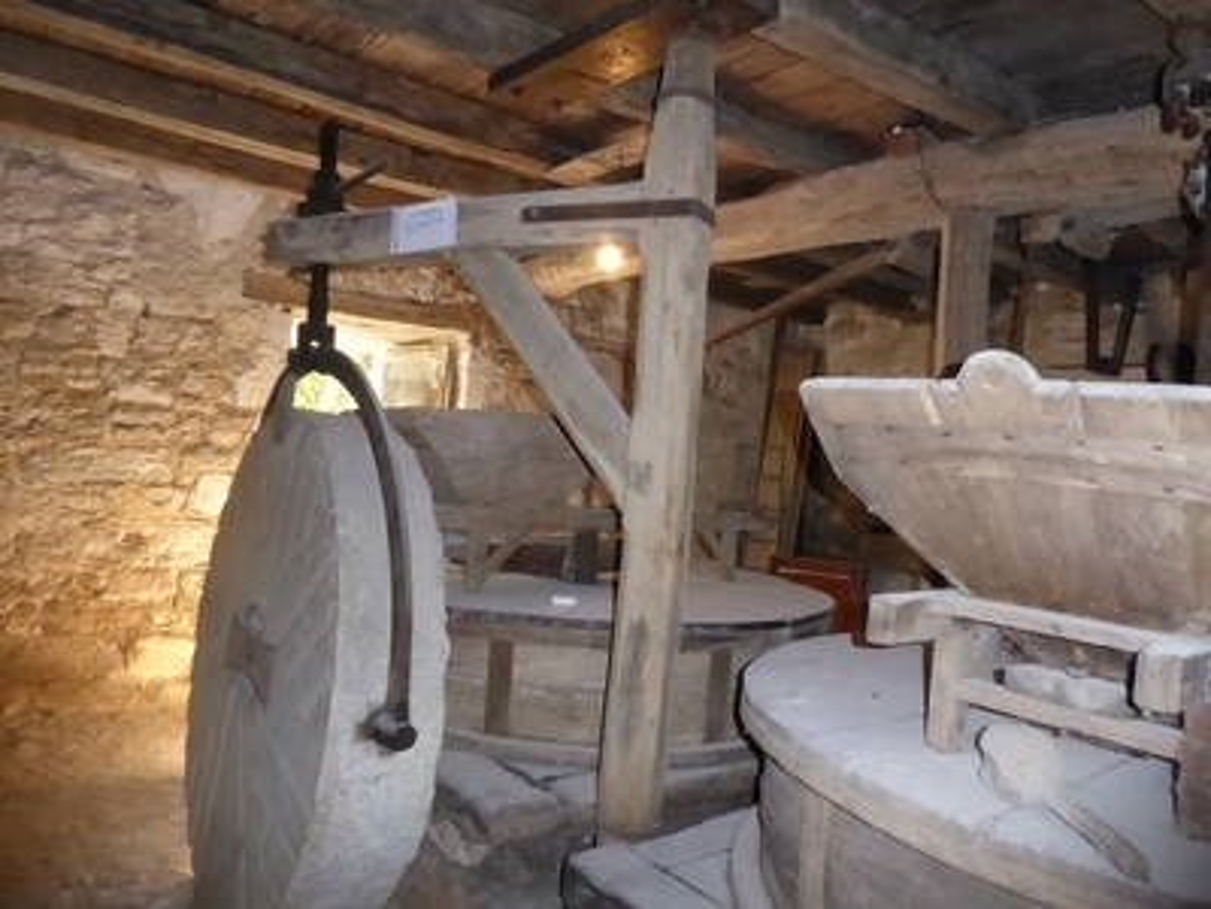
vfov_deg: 56.8
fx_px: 840
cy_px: 454
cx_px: 606
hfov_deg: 71.6
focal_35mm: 24
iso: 1000
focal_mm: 4.3
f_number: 5.6
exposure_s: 1/60
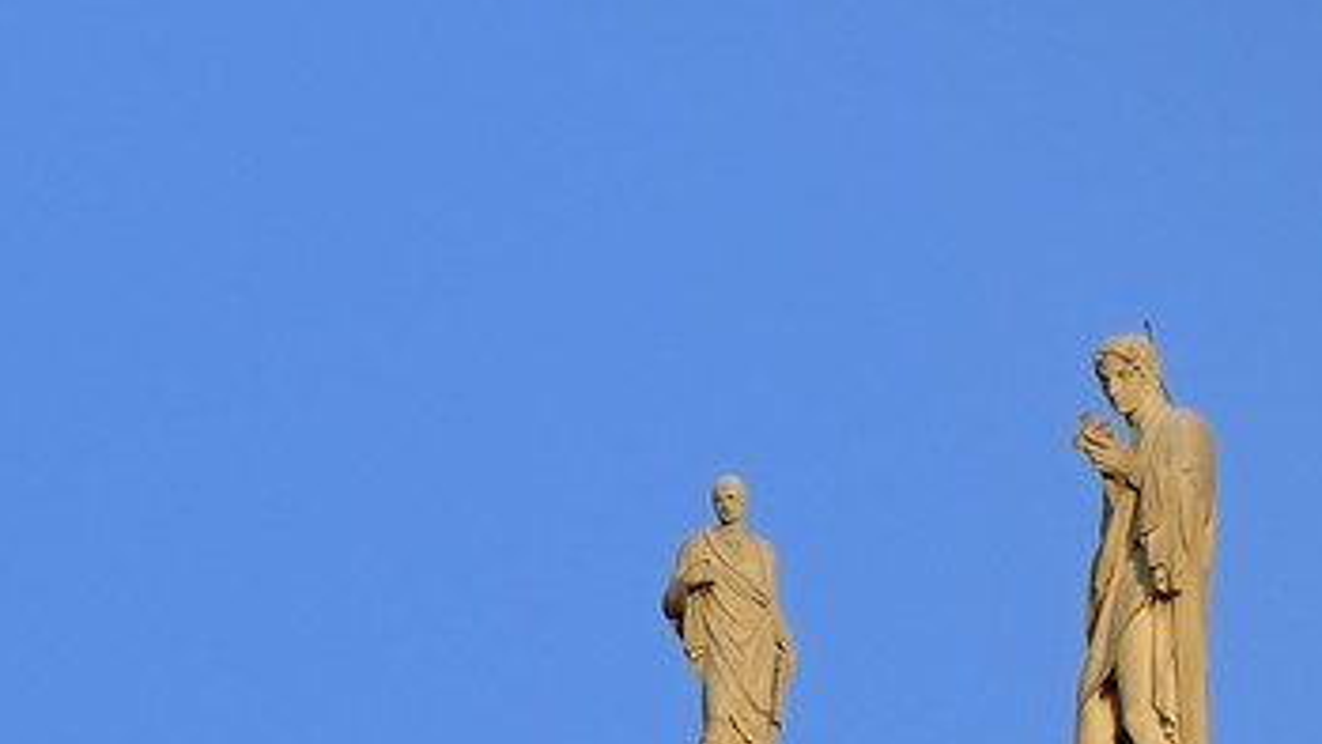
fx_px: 33587
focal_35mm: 958
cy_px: 2629
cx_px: -415
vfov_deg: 1.3
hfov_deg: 2.3
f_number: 8
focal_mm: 200
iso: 200
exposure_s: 1/200
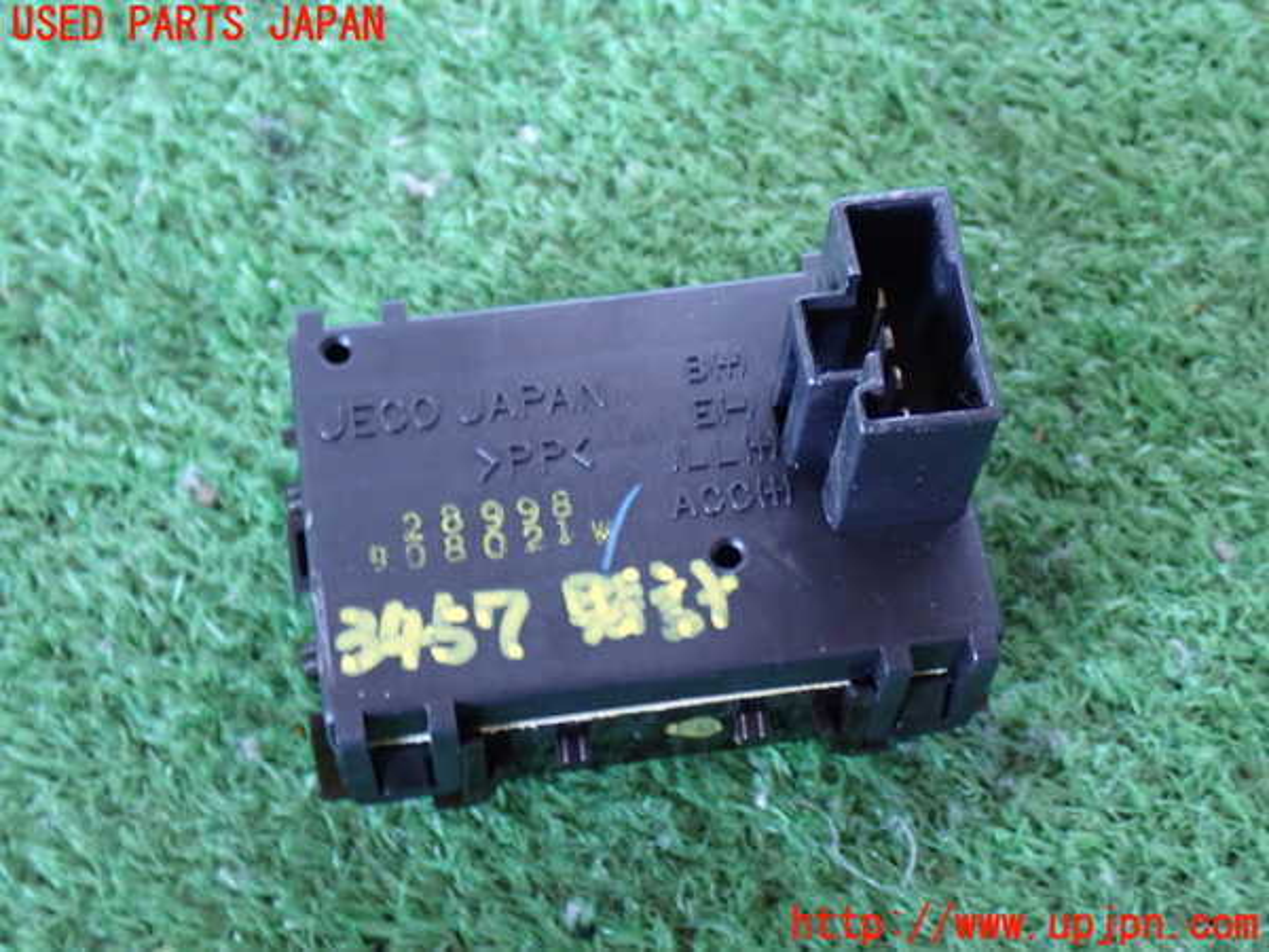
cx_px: 634
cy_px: 476
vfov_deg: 23.7
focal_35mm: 62
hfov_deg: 31.2
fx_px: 2273
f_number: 3.6
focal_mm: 11.09
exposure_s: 1/15
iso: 1000
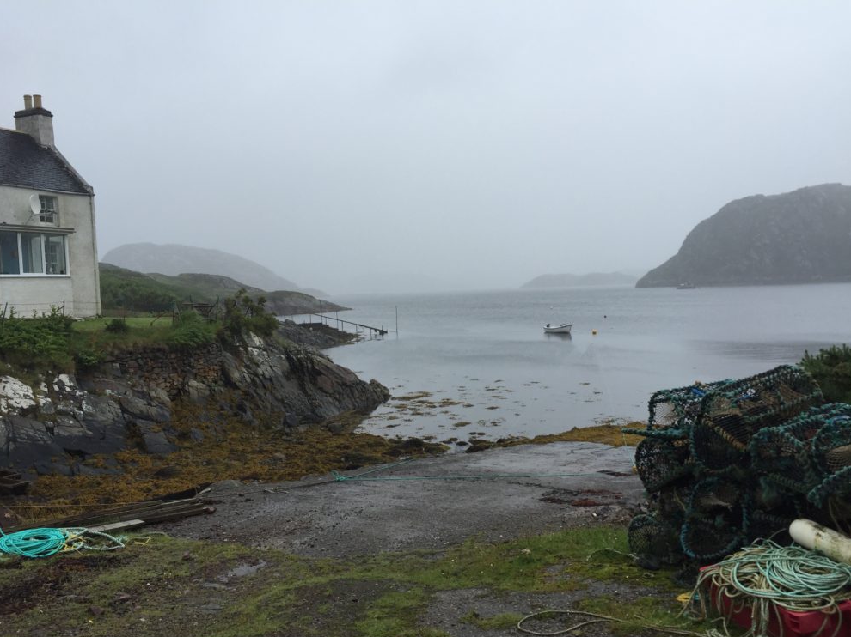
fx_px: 737
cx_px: 423
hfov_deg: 60.0
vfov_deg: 46.8
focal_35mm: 30
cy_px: 329
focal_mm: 4.15
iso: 32
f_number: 2.2
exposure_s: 1/964
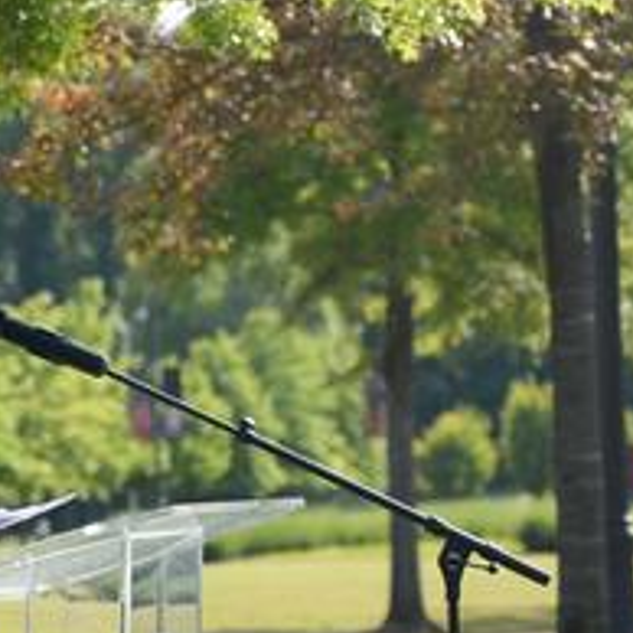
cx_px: 153
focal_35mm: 310
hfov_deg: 5.6
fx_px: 6413
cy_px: 323
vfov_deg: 5.7
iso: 100
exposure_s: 1/250
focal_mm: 105
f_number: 5.6
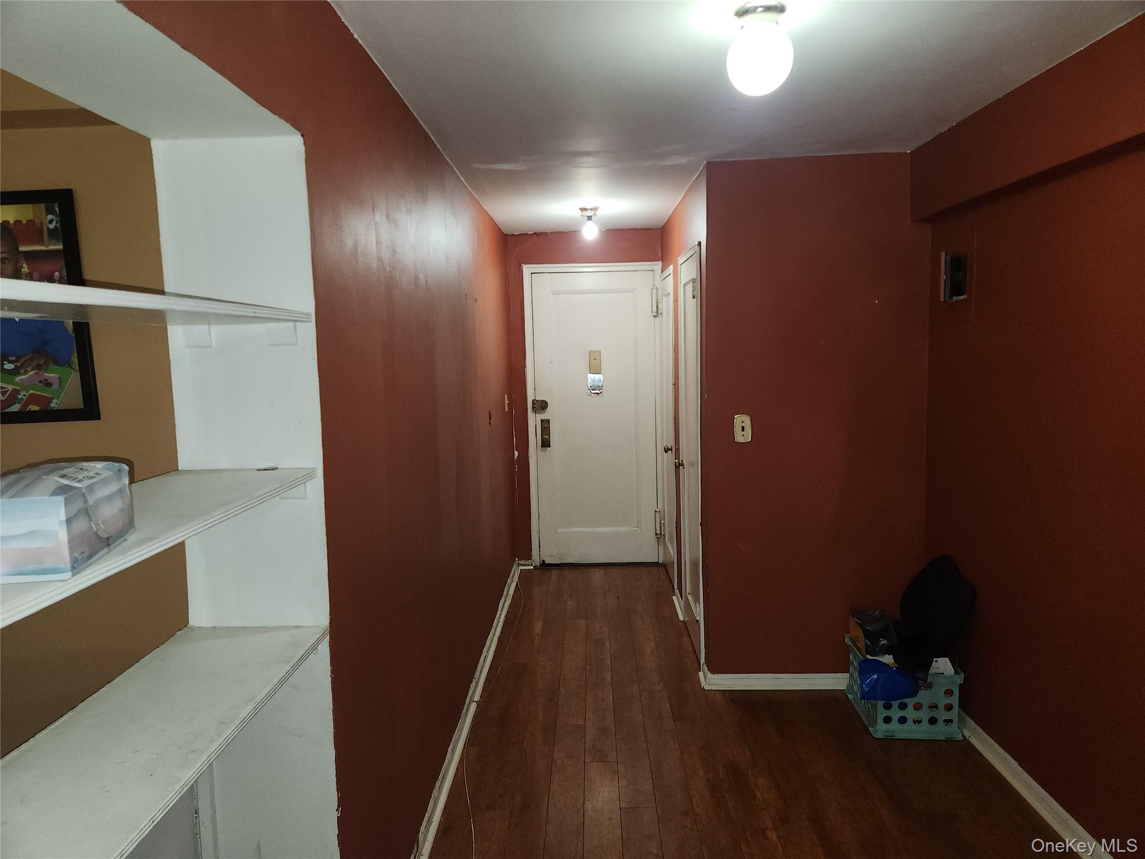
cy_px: 430
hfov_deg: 73.9
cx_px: 572
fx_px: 761
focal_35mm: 23
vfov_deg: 58.9
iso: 160
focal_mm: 5.4
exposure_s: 1/24
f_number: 1.8
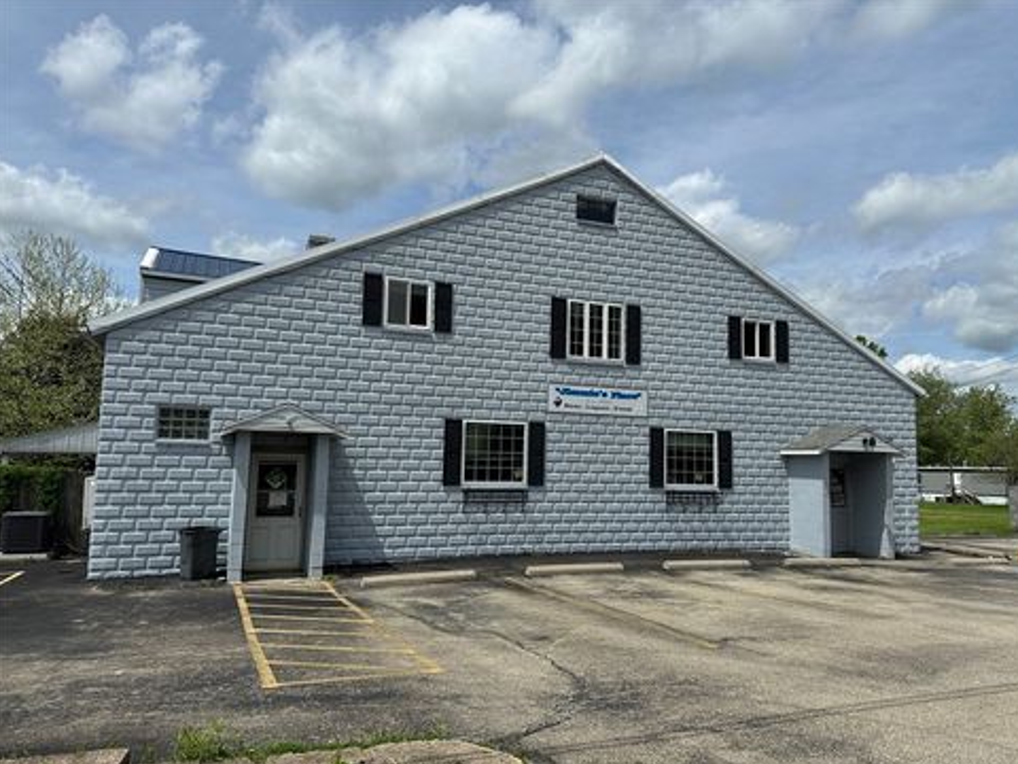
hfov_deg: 69.4
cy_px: 394
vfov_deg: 54.9
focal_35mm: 25
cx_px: 526
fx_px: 735
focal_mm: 6.86
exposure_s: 1/8197
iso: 80
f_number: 1.78
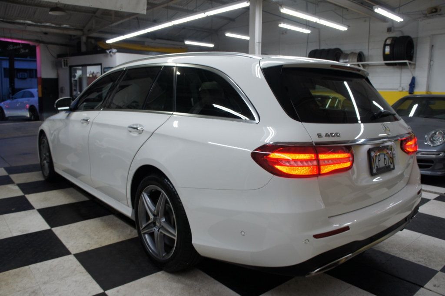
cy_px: 148
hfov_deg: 67.4
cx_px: 222
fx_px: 333
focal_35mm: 27
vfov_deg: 47.9
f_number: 4
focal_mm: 18
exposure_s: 1/40
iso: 200
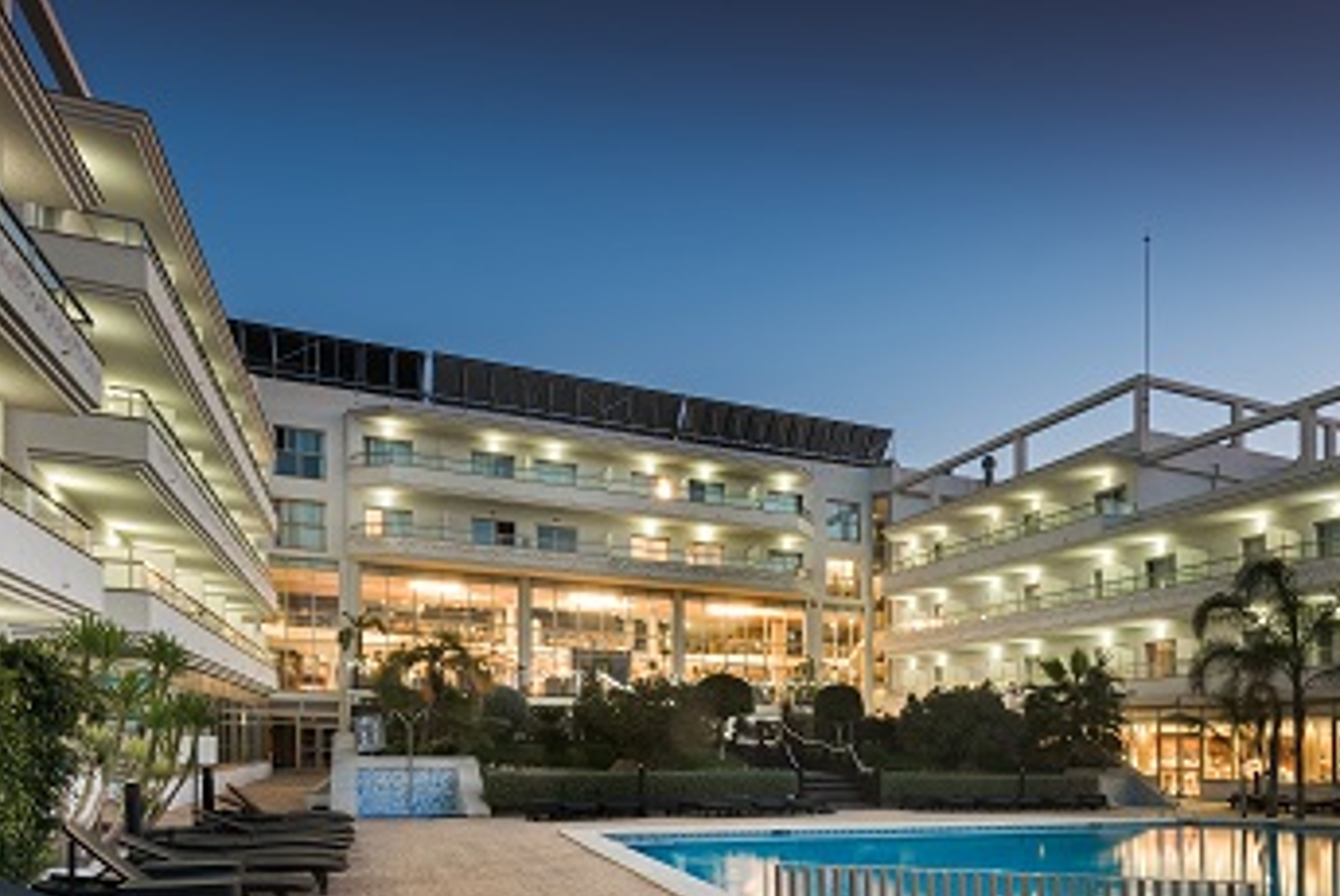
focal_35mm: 27
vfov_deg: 44.7
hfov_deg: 66.3
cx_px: 841
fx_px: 1006
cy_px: 762
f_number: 10
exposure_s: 20
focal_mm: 14
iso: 64
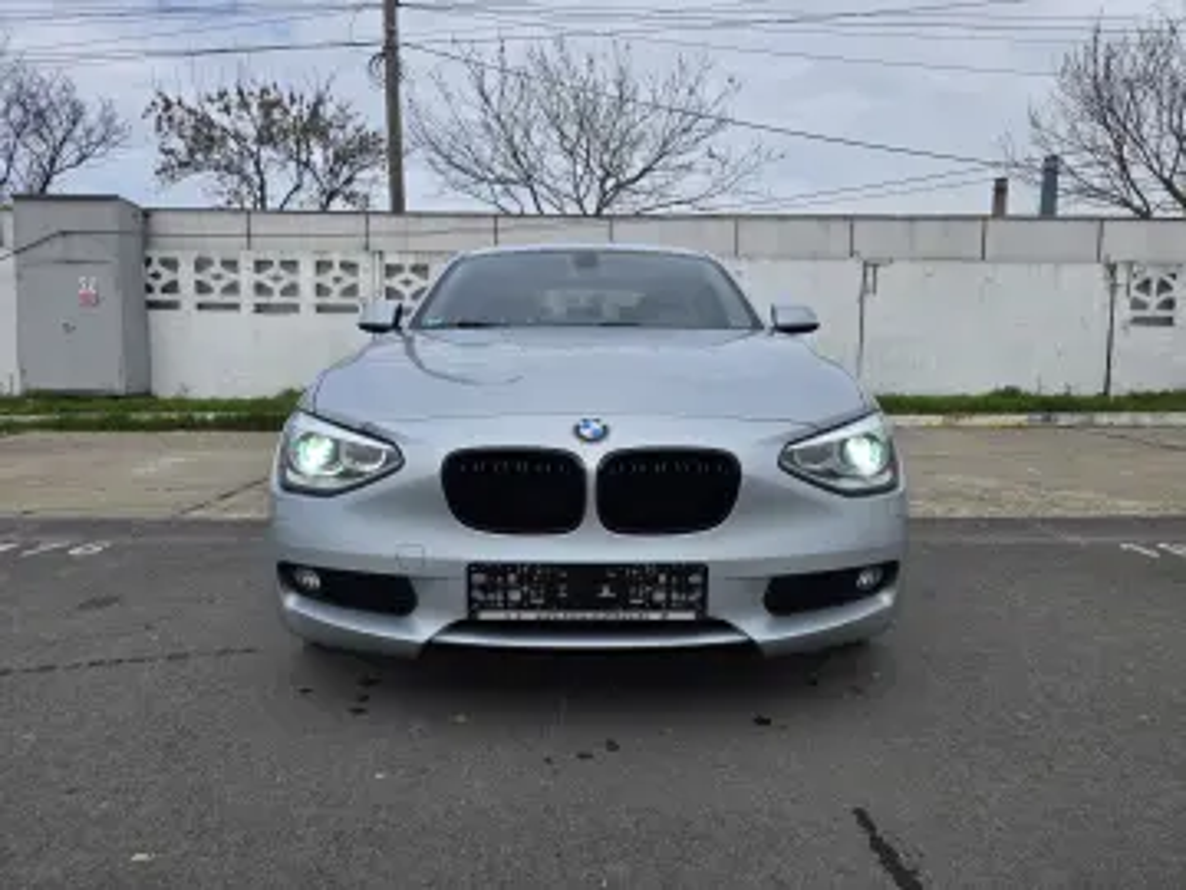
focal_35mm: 23
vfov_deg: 58.9
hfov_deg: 73.9
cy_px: 445
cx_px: 593
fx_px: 788
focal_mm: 6.3
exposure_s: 1/2897
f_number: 1.7
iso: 40
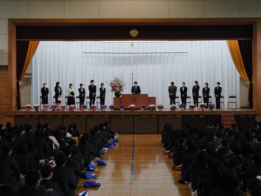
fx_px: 400
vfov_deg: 27.5
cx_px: 130
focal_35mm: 53
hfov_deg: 36.2
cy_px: 98
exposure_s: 1/100
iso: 400
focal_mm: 10.8
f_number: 3.5
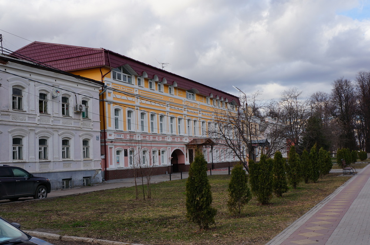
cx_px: 185
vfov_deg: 32.9
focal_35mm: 40
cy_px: 122
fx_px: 415
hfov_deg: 48.0
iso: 100
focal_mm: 27
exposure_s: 1/125
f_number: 8
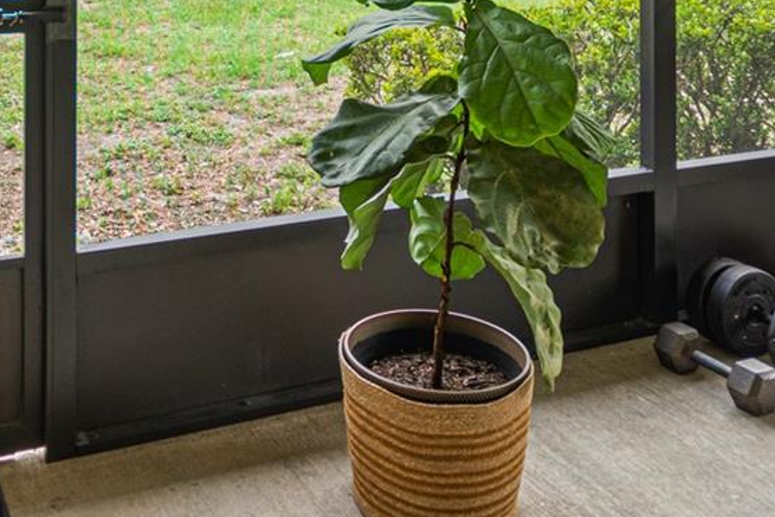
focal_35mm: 43
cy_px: -111
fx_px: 926
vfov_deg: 27.3
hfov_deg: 43.6
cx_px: 169
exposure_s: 1/15
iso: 100
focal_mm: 10
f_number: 4
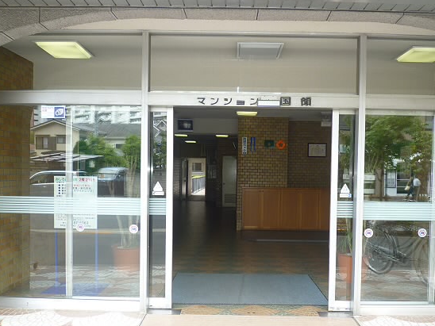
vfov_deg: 48.1
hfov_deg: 61.6
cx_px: 230
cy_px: 180
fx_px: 364
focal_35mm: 29
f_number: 2.8
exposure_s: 1/100
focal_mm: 4.4
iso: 100
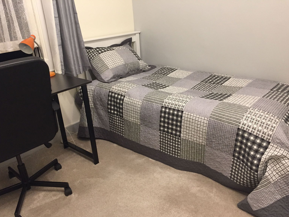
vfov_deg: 46.8
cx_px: 142
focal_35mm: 30
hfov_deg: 60.0
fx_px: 250
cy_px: 112
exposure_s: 1/33
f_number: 2.2
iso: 200
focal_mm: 4.15
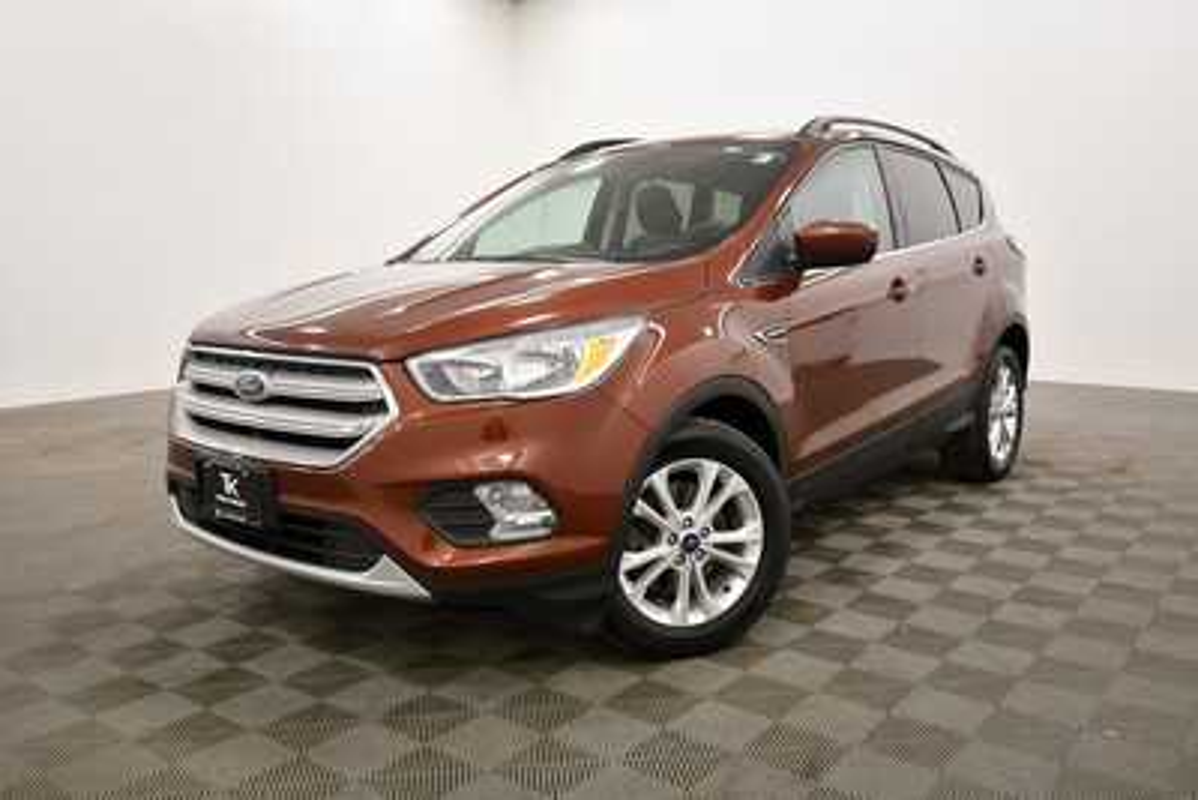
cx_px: 599
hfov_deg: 61.9
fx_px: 999
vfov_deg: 43.6
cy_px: 400
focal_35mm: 30
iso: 1000
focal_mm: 20
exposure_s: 1/125
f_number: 5.6
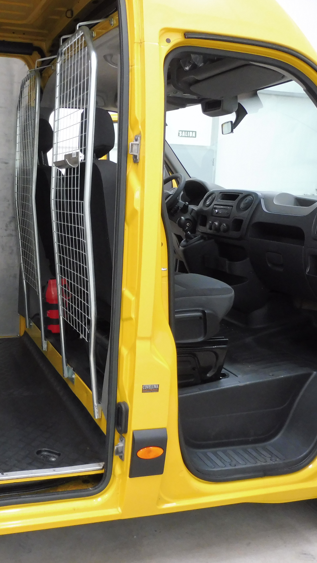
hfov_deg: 32.6
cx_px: 54
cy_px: 281
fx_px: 523
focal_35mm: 35
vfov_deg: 56.6
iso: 400
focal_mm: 4.3
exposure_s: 1/60
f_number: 3.3
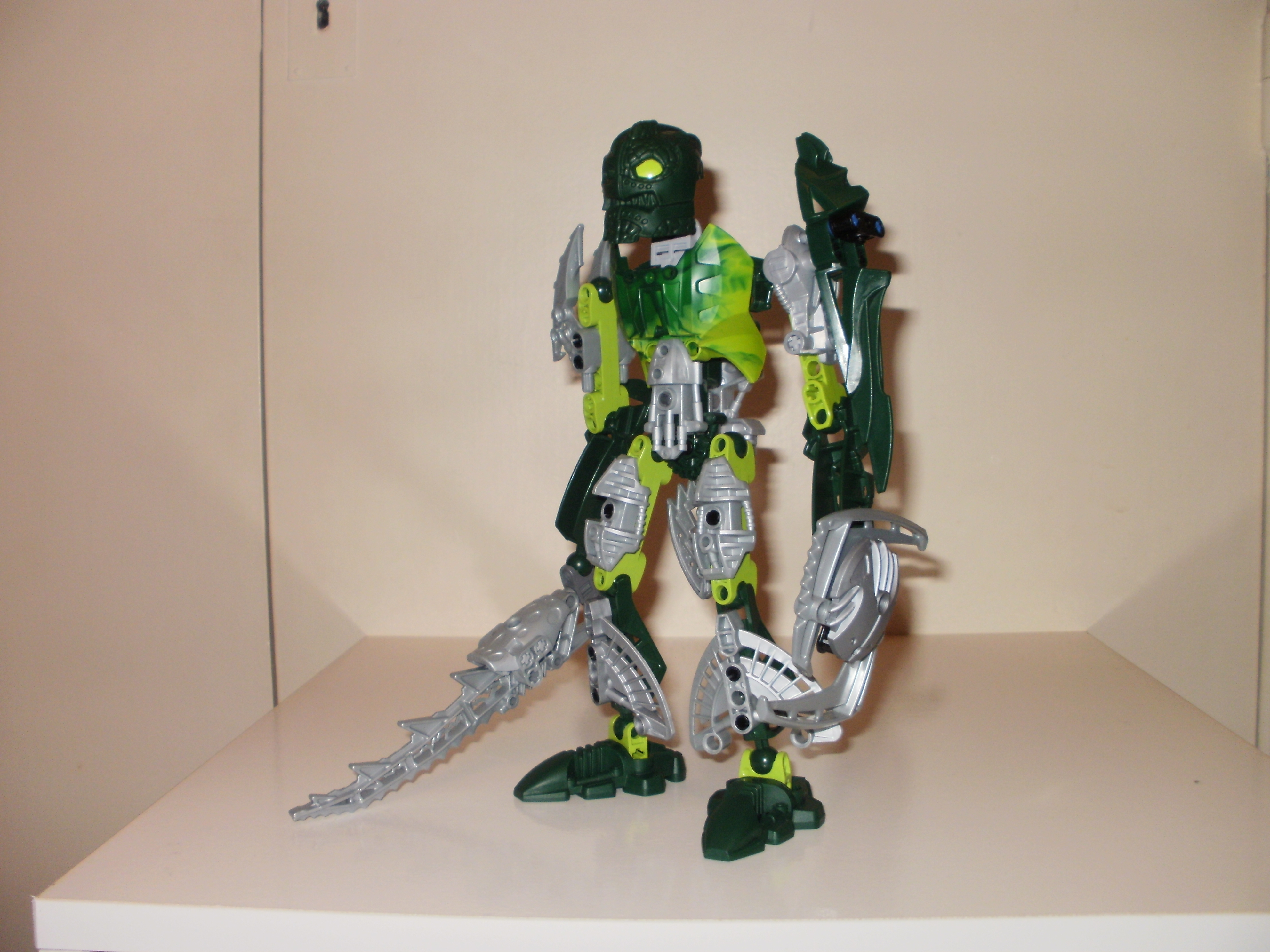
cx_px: 635
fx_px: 1321
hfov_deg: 51.4
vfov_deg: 39.7
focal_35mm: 36
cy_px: 476
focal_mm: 6.3
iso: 125
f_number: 3.5
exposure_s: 1/30
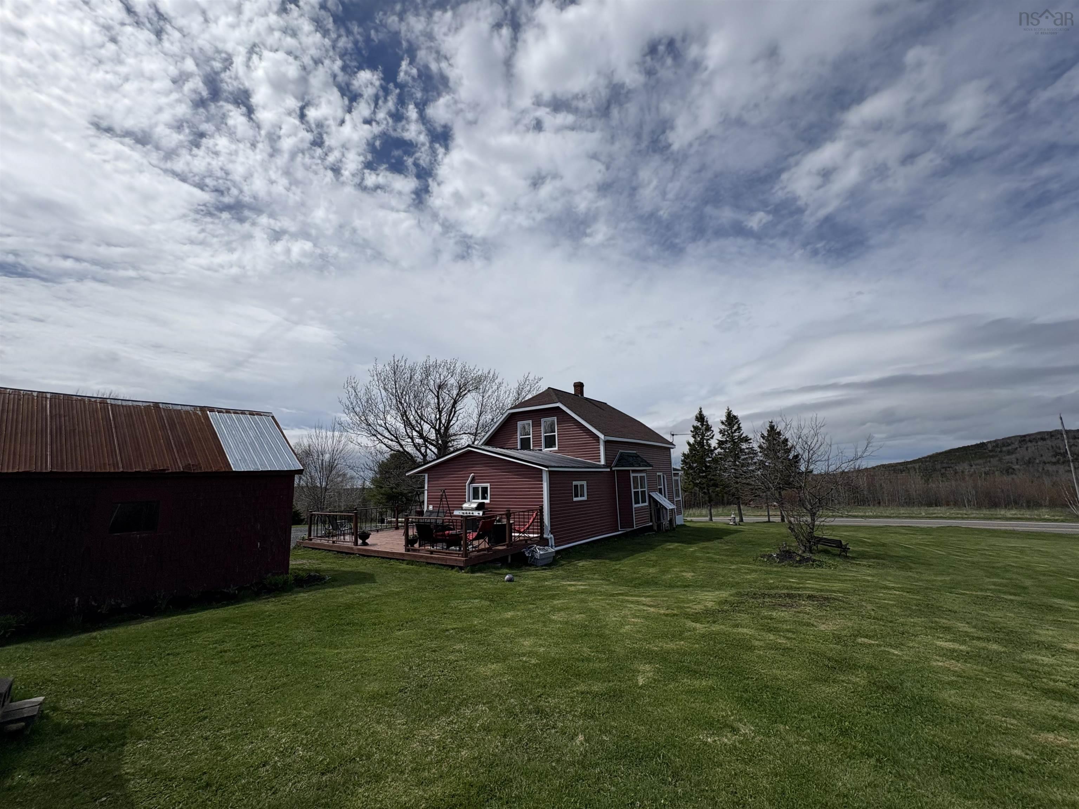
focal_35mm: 14
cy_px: 404
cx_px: 540
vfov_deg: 85.7
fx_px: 436
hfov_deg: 102.1
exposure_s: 1/5650
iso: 40
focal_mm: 2.22
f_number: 2.2
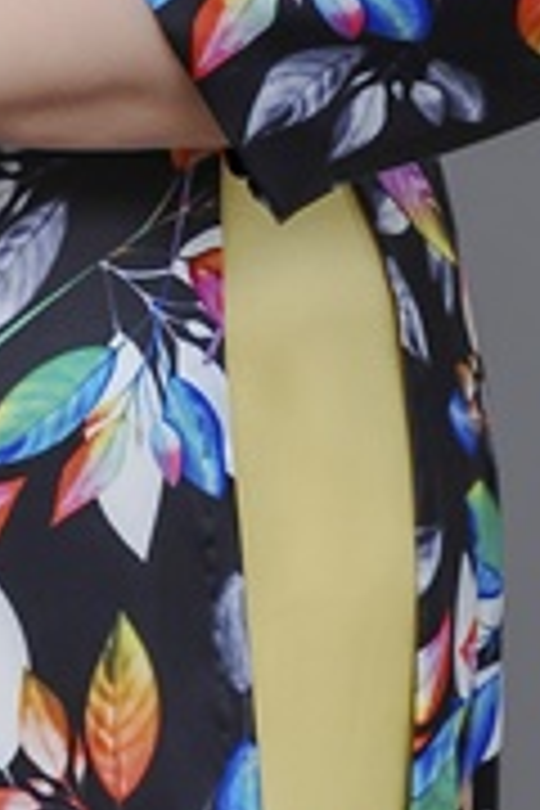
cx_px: -50
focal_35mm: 331
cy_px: -1098
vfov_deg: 6.0
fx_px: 7447
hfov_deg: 4.1
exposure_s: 1/160
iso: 400
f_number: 5.6
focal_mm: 70
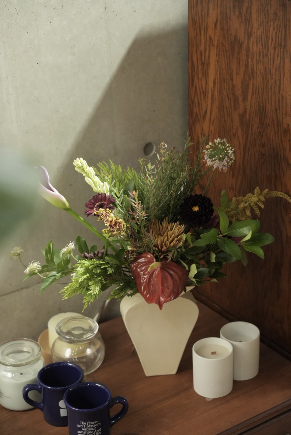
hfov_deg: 16.7
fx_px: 992
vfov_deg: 24.7
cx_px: 146
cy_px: 218
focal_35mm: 82
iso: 6400
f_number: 4.5
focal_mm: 82
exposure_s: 1/80
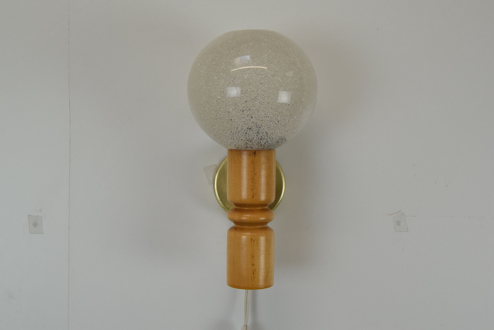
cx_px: 247
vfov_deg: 28.1
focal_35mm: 48
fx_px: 659
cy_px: 165
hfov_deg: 41.1
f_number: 11
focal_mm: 32
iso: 1600
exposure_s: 1/320
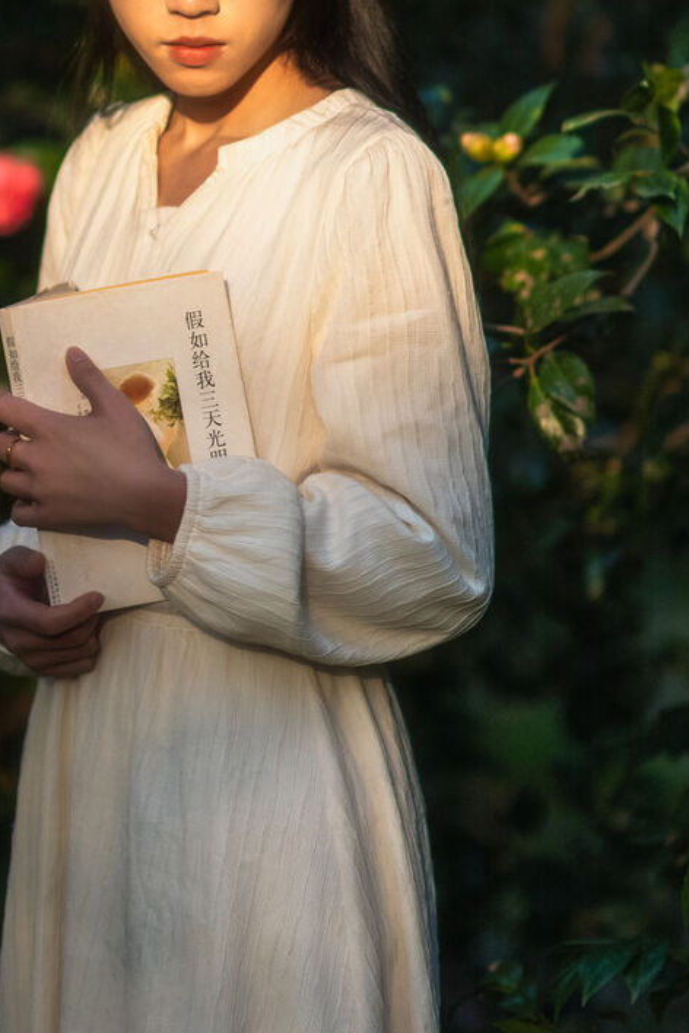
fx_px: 5425
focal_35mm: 189
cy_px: 145
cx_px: 352
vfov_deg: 10.8
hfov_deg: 7.3
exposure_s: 1/8000
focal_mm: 85
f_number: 1.4
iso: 640
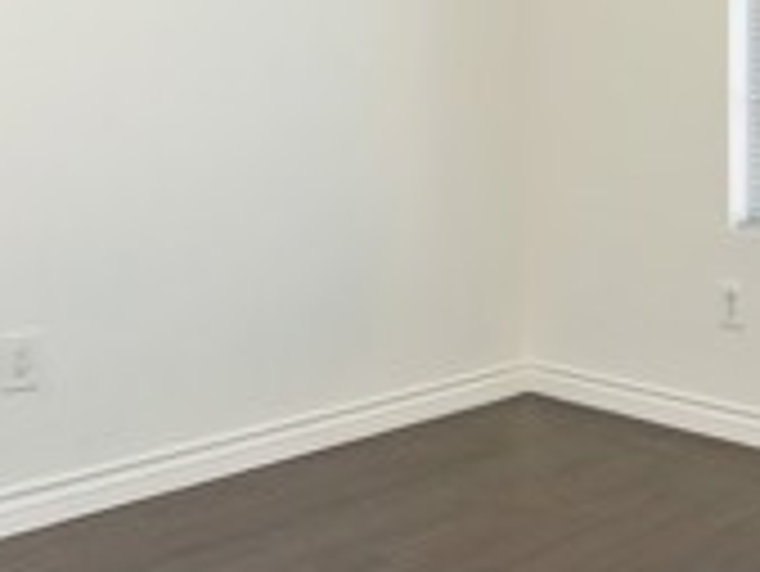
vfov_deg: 28.1
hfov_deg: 37.1
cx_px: 499
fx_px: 1121
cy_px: 126
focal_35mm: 51
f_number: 5
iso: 200
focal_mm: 14
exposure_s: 1/100
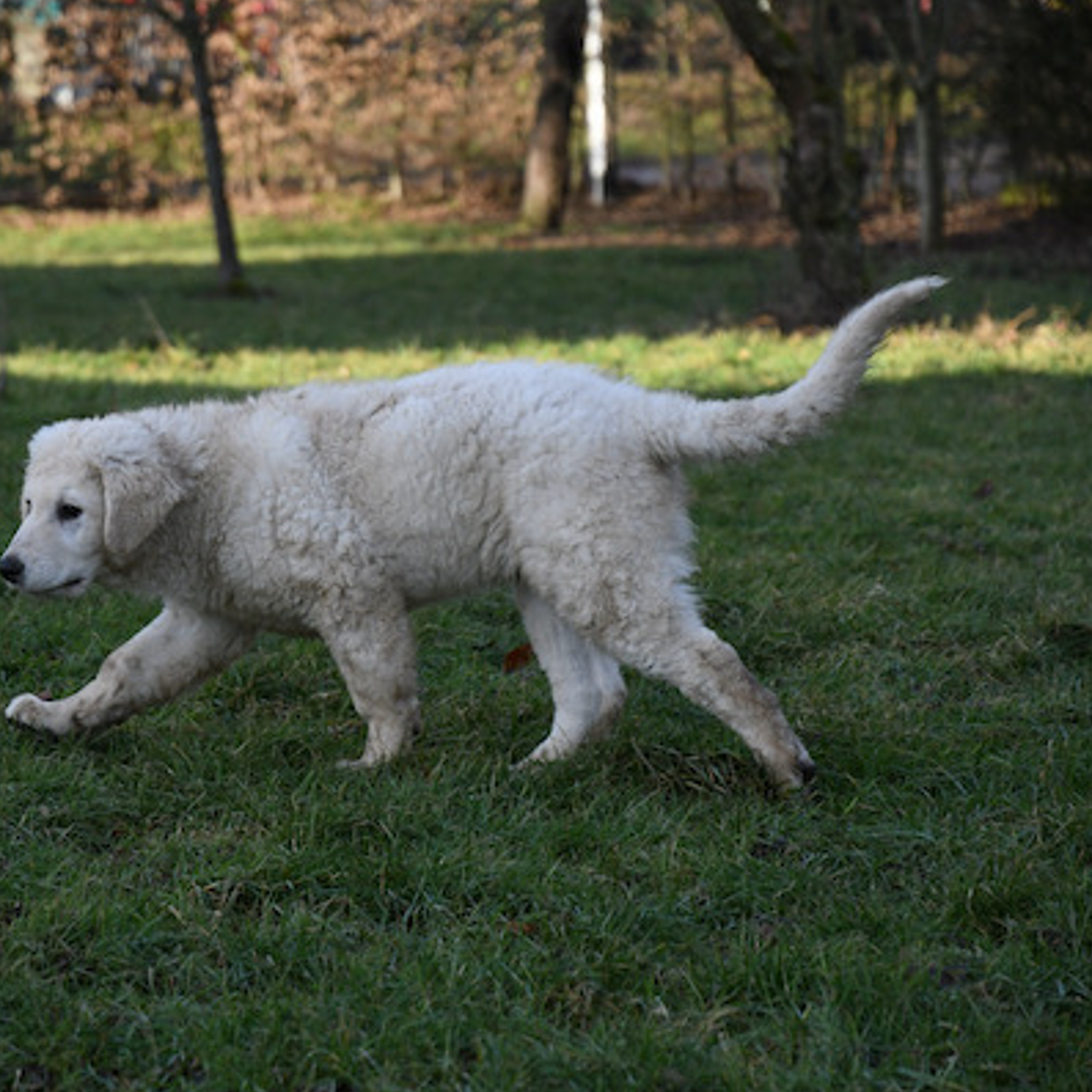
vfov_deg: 13.7
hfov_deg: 13.7
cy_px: 545
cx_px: 316
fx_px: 4533
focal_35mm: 127
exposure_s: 1/1250
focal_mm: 66
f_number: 4
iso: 640
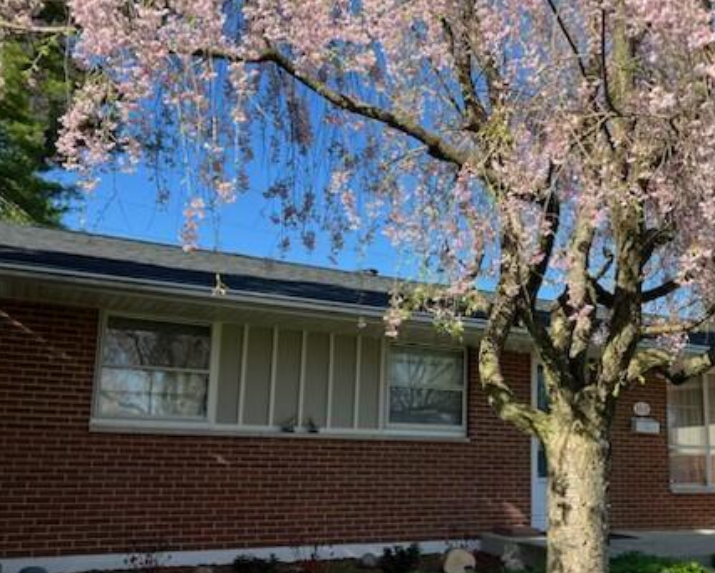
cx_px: 477
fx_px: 804
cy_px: 337
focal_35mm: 38
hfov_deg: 47.1
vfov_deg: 39.1
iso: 50
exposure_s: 1/1449
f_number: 1.5
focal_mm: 5.7
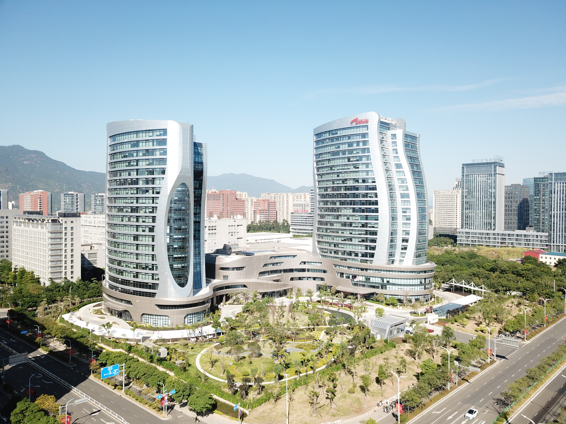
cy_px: 212
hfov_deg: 67.3
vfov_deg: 53.1
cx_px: 283
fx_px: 425
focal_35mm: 26
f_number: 2.2
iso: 100
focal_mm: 4.73
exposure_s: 1/982
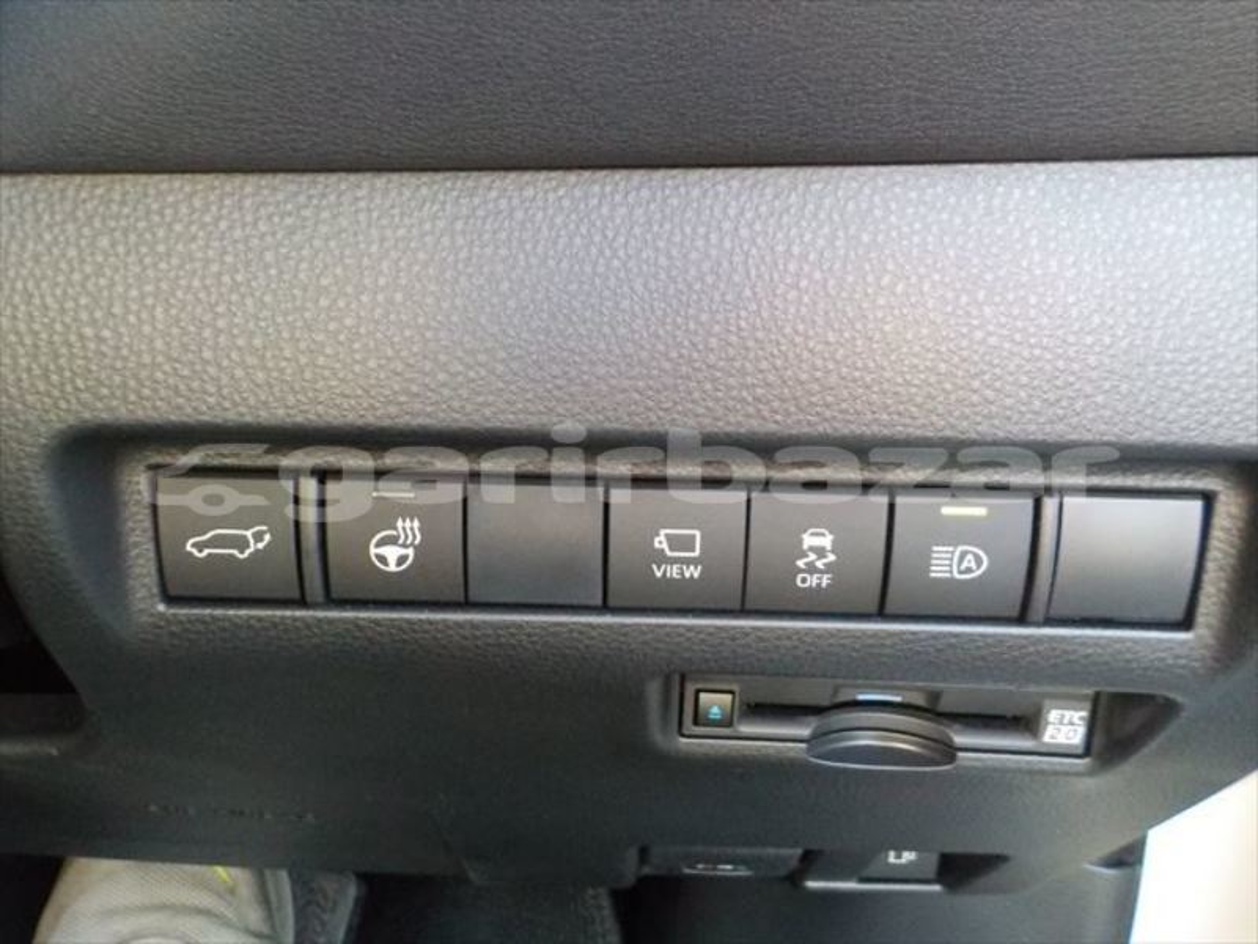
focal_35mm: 30
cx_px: 629
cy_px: 472
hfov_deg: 60.0
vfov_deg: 46.8
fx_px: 1090
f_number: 3.3
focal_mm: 4.1
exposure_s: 1/50
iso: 800
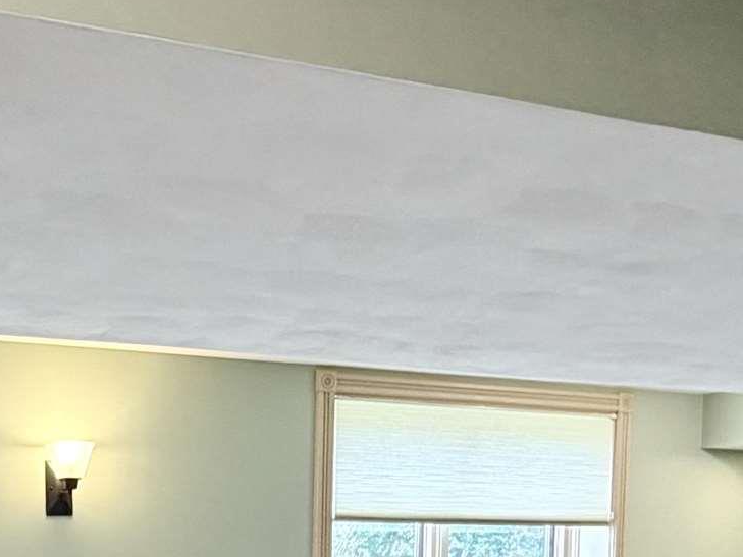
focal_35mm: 59
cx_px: 43
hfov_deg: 30.9
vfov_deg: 22.8
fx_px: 1267
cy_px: 672
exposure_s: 1/120
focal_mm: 2.22
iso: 200
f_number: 2.2
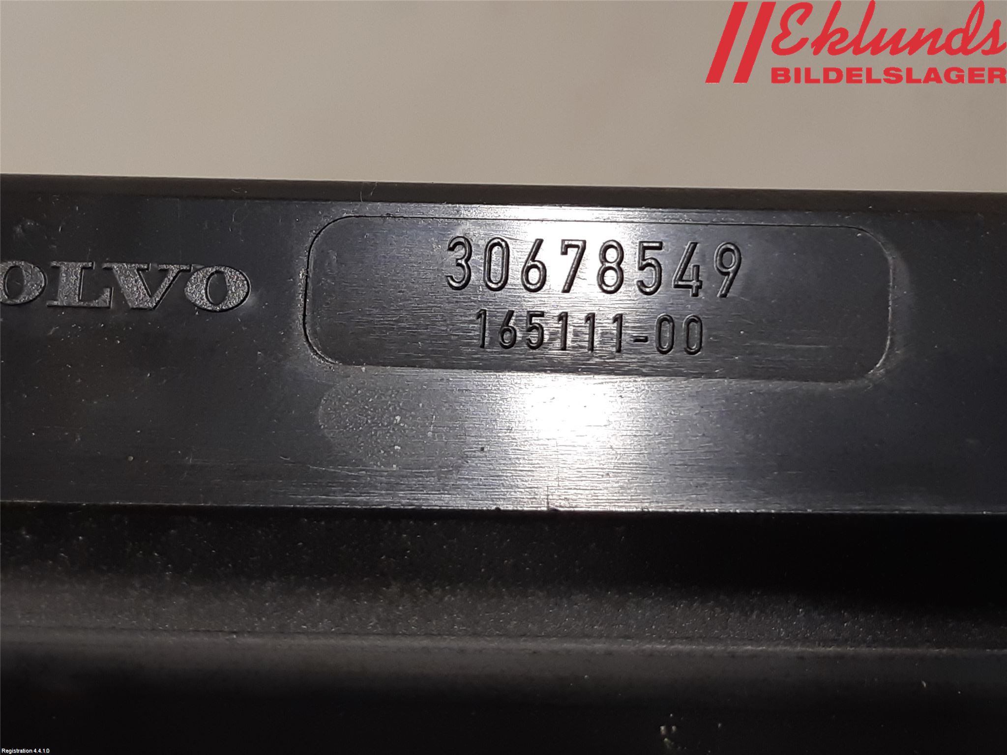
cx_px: 504
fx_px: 756
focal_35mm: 26
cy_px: 378
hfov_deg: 67.3
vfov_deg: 53.1
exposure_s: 1/50
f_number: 1.7
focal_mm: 3.93
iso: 100
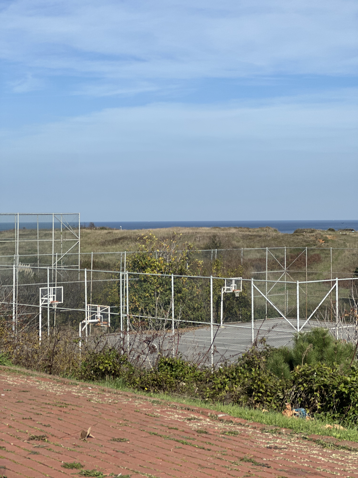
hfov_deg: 19.1
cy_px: 239
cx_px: 179
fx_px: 1062
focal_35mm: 77
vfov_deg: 25.3
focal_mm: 9
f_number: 2.8
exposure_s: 1/664
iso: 32
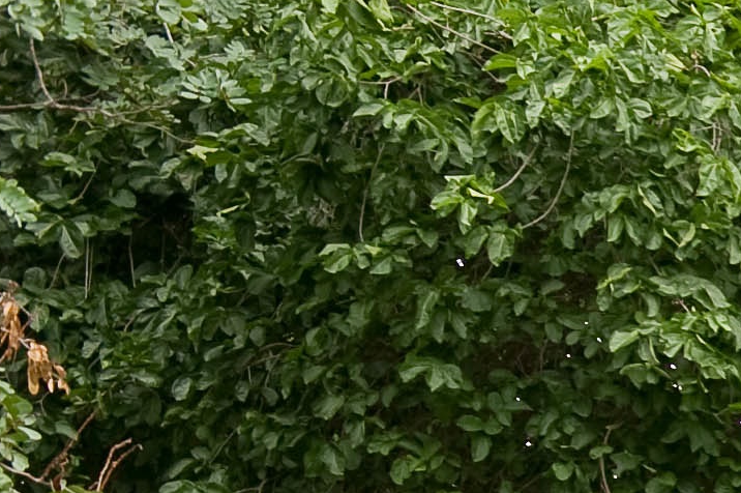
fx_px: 4647
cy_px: 884
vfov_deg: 6.0
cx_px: 2121
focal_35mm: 226
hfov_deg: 8.0
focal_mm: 38
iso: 500
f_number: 4.5
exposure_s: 1/100
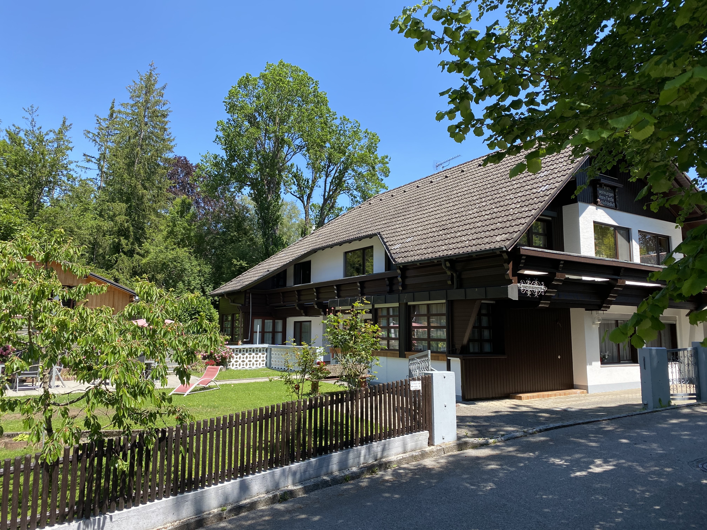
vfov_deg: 53.1
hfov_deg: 67.3
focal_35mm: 26
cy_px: 265
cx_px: 354
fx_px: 531
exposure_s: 1/1114
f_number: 1.8
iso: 32
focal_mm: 4.25
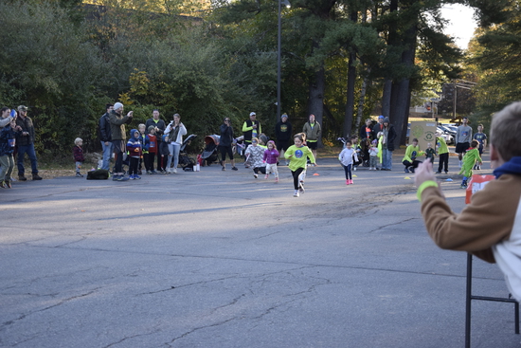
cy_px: 174
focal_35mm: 75
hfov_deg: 27.0
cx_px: 260
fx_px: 1086
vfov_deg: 18.2
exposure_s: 1/500
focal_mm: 50
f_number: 5
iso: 900
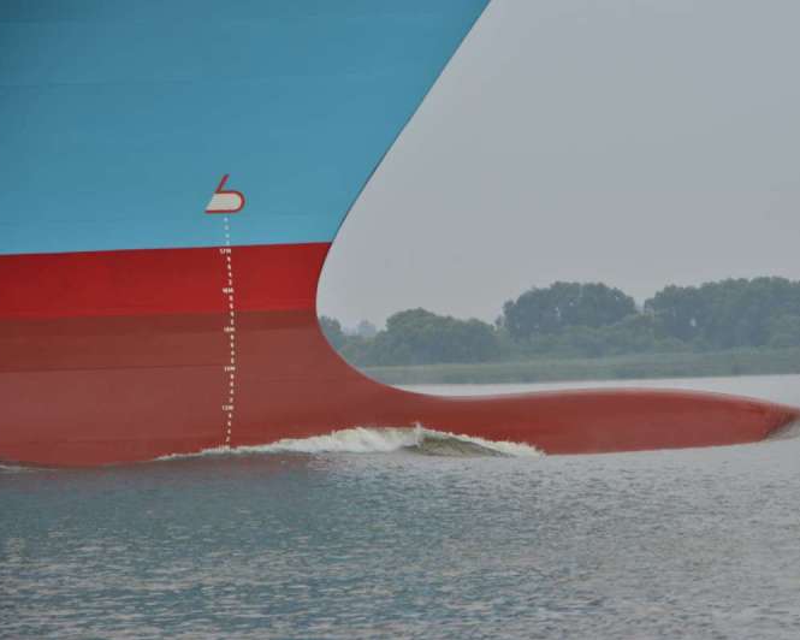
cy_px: 320
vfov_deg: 6.8
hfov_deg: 8.5
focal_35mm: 226
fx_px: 5351
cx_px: 462
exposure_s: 1/200
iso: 720
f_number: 10
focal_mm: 200
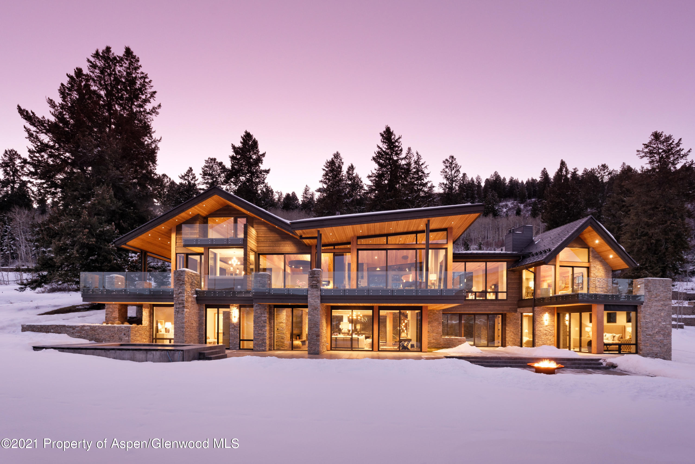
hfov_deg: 93.3
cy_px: 232
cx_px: 348
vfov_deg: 70.5
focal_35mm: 17
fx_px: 328
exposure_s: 1.6
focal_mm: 17
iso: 320
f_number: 6.3
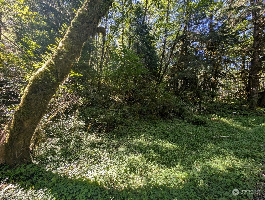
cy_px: 100
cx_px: 132
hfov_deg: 110.5
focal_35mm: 12
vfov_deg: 94.6
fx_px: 92
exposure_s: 1/234
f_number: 1.95
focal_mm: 2.23
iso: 65
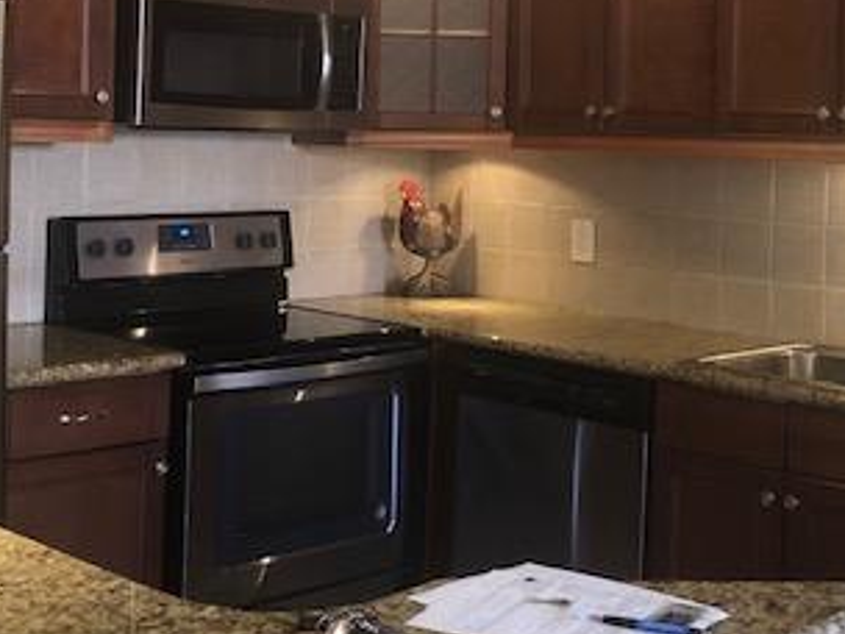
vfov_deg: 24.5
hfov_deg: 32.7
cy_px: 158
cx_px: 425
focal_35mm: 59
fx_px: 1440
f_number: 1.8
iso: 64
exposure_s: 1/15
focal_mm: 3.99
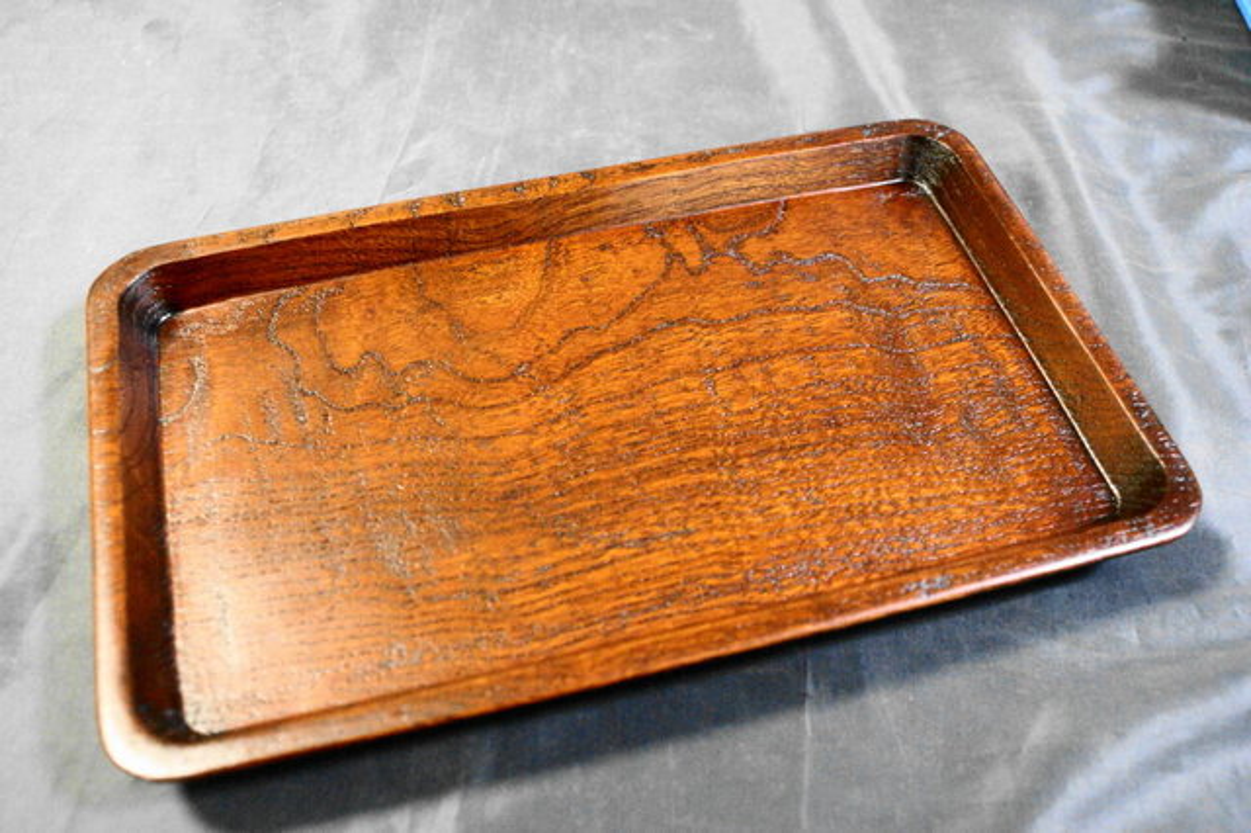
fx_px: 1250
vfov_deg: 36.8
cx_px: 626
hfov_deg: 53.2
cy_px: 416
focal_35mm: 36
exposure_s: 1/25
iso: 1600
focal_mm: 24
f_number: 4.5
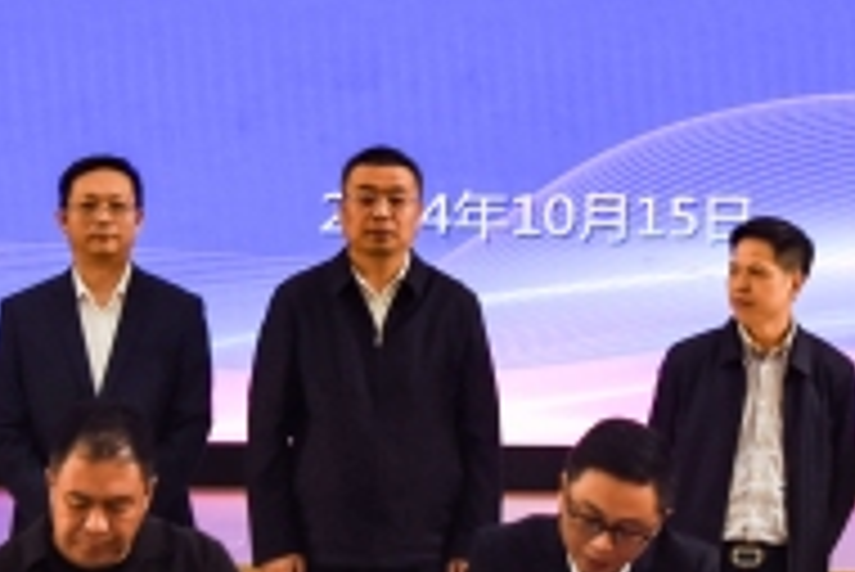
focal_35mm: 139
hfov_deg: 14.7
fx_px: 3304
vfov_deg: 9.9
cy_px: 196
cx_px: 513
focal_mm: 44
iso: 1000
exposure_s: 1/90
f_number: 4.8
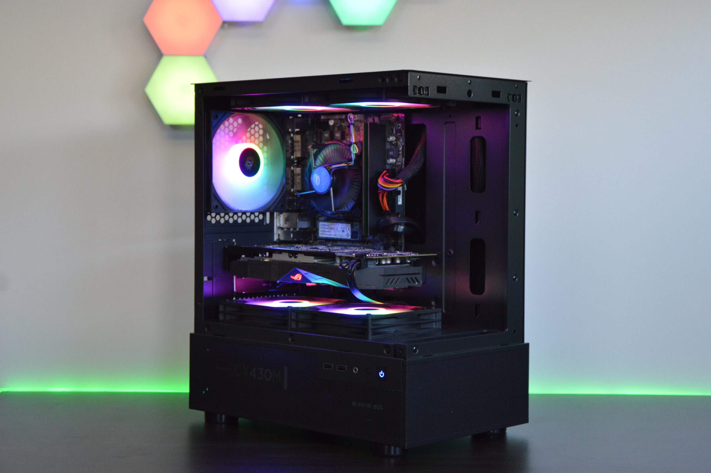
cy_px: 231
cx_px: 363
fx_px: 1283
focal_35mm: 65
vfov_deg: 20.9
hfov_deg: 31.0
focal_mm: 42
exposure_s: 1/60
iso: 800
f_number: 4.8
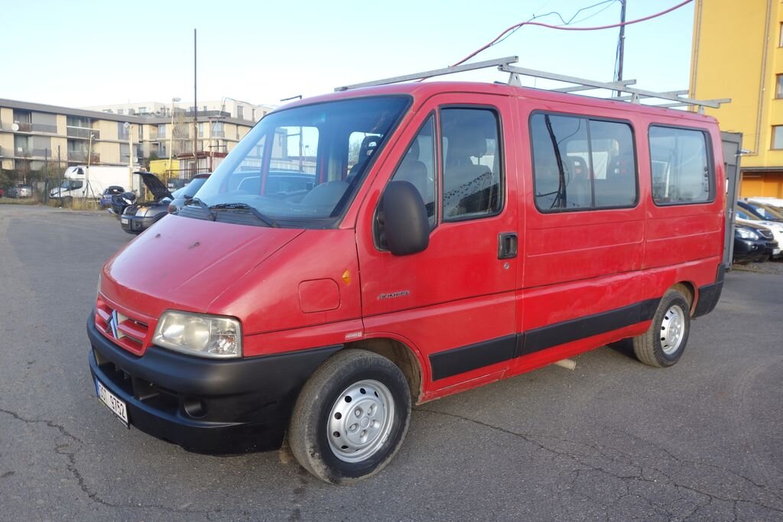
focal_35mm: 28
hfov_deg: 65.5
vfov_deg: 46.4
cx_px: 392
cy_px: 261
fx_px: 609
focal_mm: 10.4
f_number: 4
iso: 125
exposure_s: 1/100
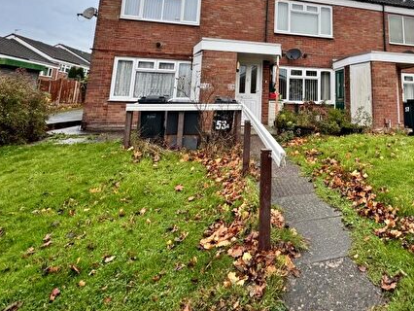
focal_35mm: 23
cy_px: 59
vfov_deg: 54.6
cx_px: 295
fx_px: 275
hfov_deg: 70.3
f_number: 2.2
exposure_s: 1/99
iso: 50
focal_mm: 2.22
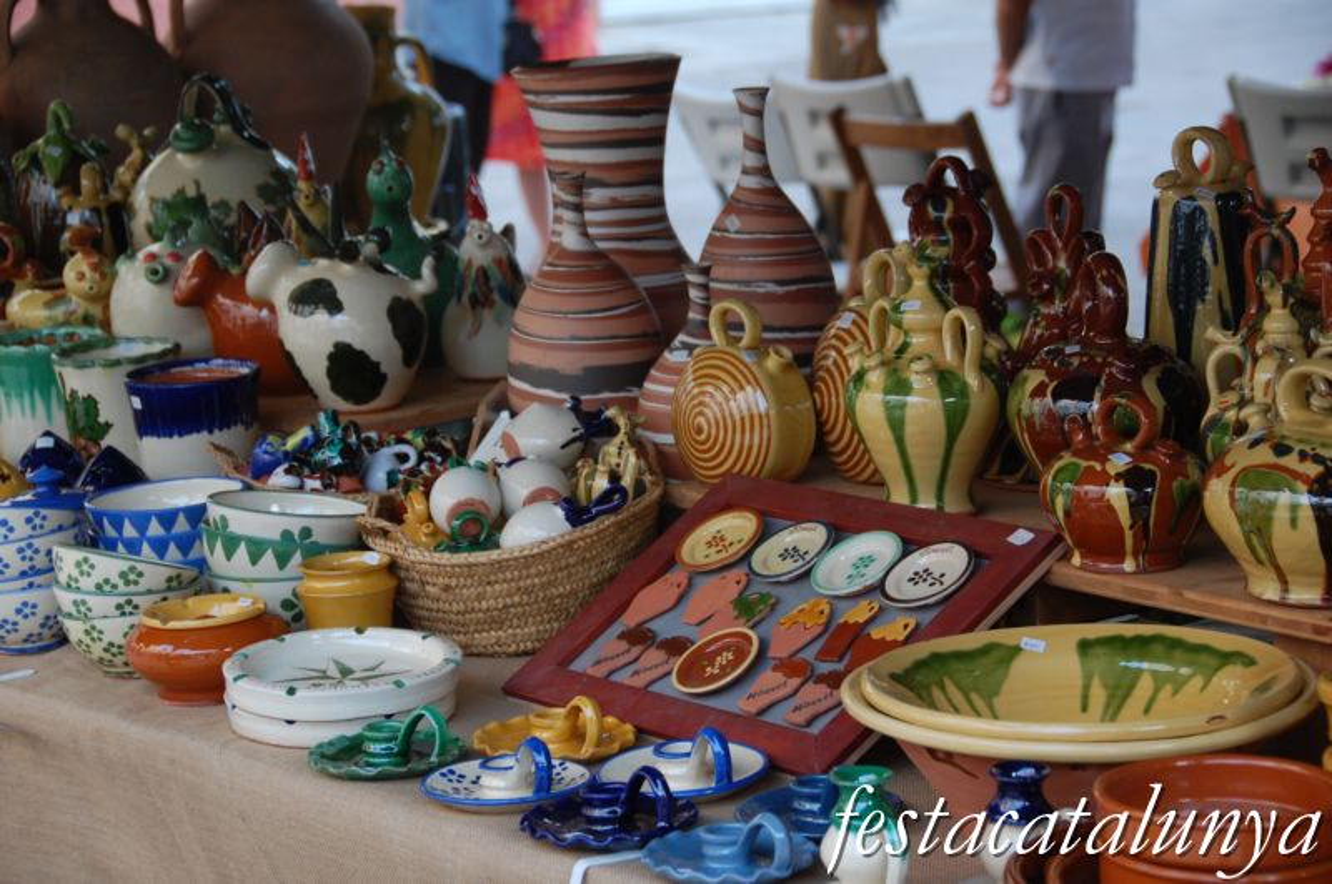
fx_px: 3602
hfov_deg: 20.9
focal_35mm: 98
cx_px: 666
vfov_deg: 14.0
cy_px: 442
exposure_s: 1/40
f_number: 5
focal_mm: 65
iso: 400
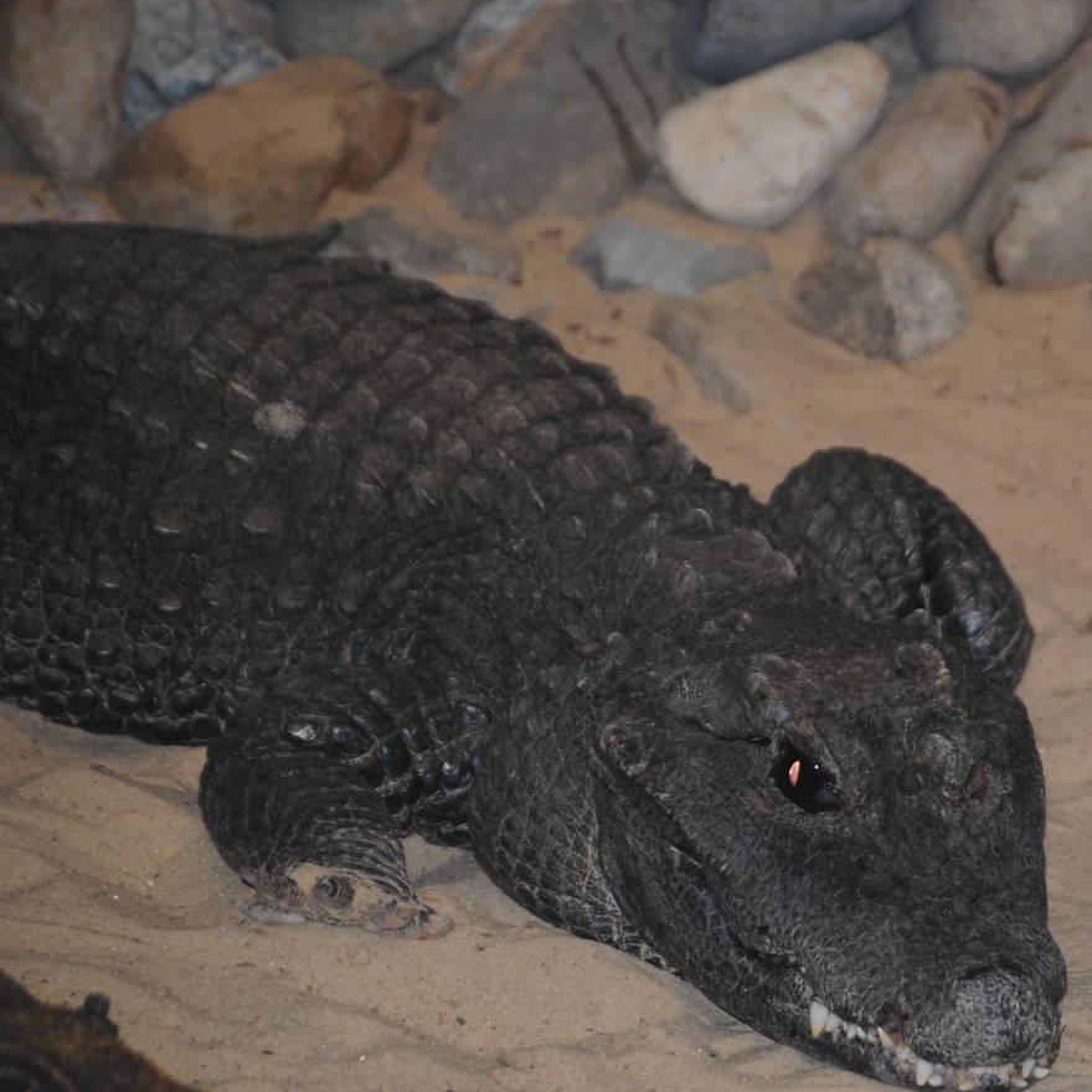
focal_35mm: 244
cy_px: 637
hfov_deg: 7.2
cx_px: 854
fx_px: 8700
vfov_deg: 7.2
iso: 200
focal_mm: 105
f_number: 4.5
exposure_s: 1/60
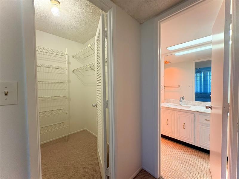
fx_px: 97
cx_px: 120
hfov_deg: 102.1
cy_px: 90
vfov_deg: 85.7
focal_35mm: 14
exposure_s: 1/60
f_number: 2.2
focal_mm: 2.22
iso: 125
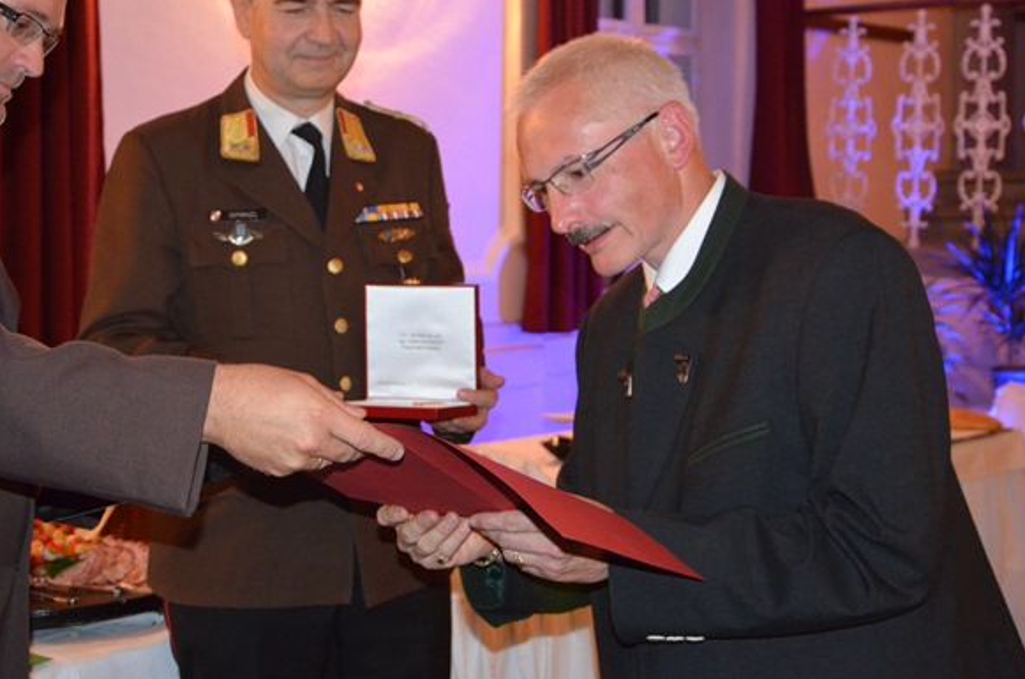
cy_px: 265
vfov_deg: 21.8
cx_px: 448
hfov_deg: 32.4
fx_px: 1762
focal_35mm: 62
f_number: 4.2
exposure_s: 1/60
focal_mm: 30
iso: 3200
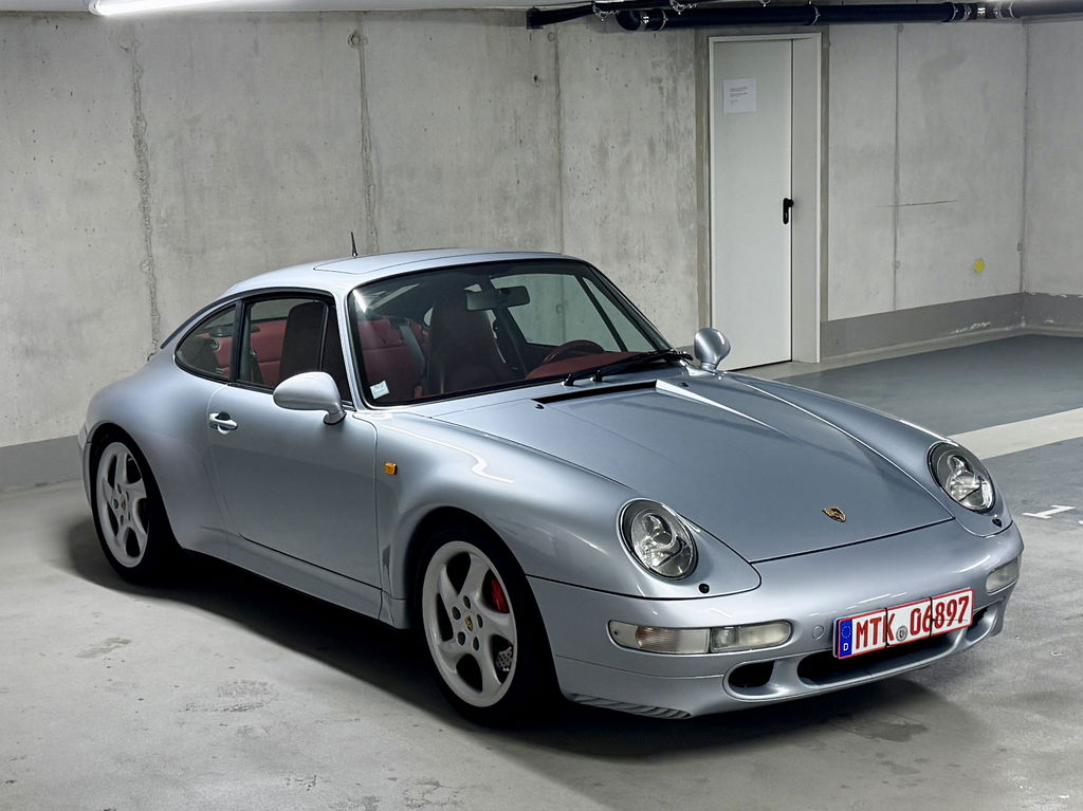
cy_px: 406
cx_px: 542
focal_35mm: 24
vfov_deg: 56.8
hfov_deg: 71.6
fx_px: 751
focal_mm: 6.76
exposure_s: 1/100
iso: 200
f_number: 1.78
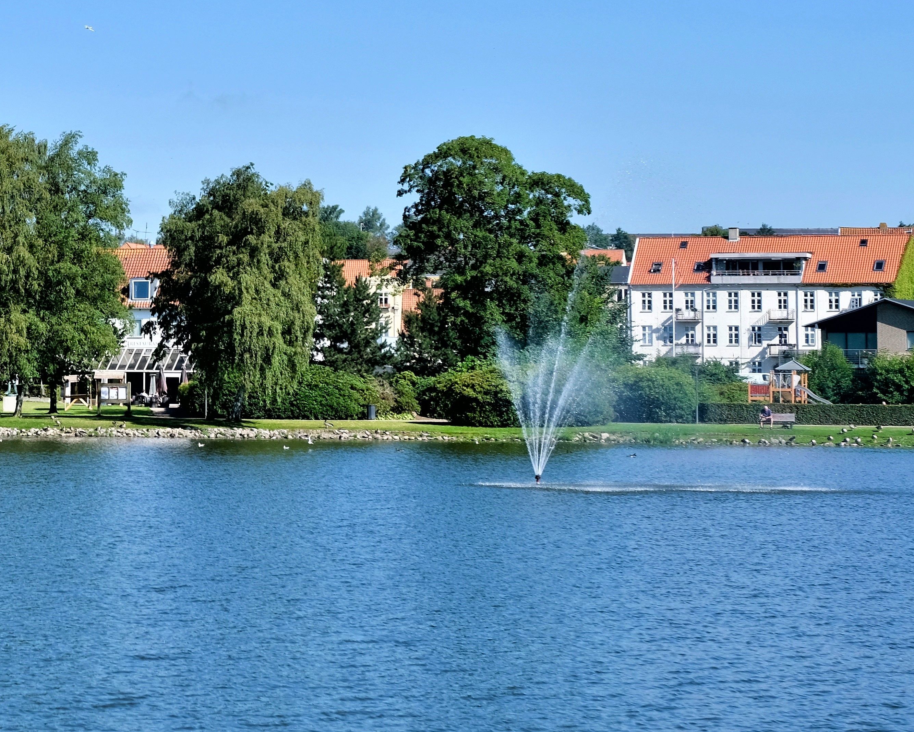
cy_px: 52
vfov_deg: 12.4
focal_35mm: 123
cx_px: -127
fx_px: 3327
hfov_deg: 15.2
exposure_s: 1/450
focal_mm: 37.6
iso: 160
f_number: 5.6
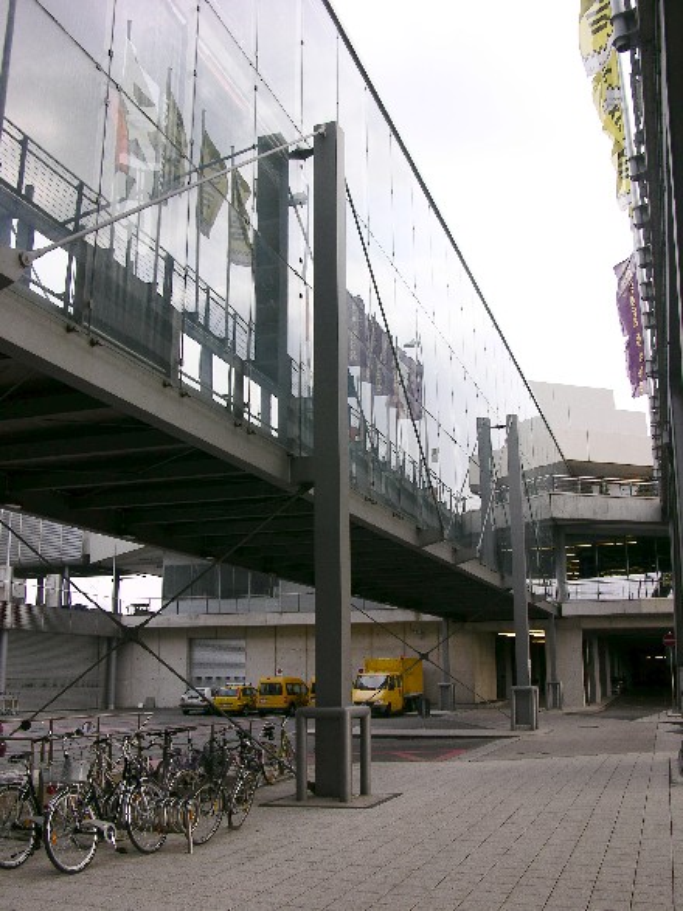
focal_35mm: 35
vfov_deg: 52.6
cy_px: 456
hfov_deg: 40.7
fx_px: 921
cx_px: 342
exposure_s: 1/70.6
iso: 50
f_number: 5.6
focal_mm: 8.9
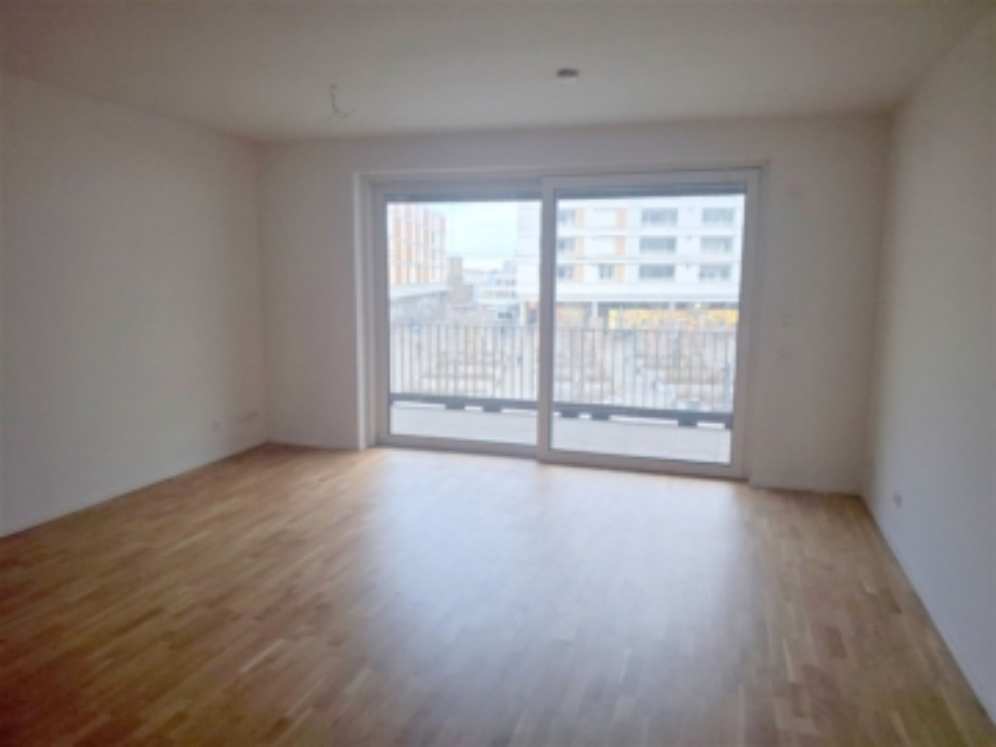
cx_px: 498
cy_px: 374
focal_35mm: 25
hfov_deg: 69.4
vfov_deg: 54.9
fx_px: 719
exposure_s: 1/100
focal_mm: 4.69
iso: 200
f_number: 1.8
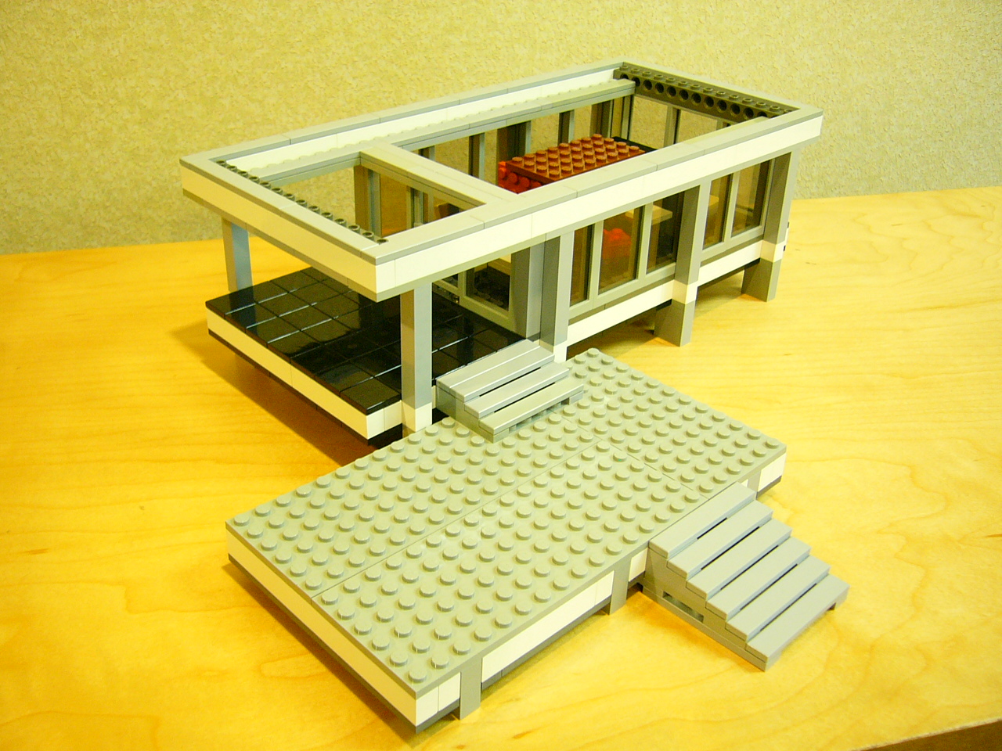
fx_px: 1013
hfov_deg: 52.6
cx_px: 501
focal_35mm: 35
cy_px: 376
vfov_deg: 40.7
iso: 150
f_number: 2.8
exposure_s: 1/8
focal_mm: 5.8
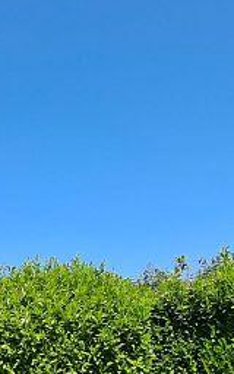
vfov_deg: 39.7
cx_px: -18
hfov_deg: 27.5
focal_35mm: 43
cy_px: 387
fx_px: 439
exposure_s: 1/1336
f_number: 2.2
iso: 50
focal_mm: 2.2
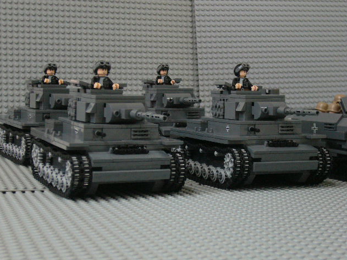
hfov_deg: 27.4
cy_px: 131
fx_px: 712
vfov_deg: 20.7
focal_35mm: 71
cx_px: 172
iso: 200
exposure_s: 1/8
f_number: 4
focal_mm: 11.5
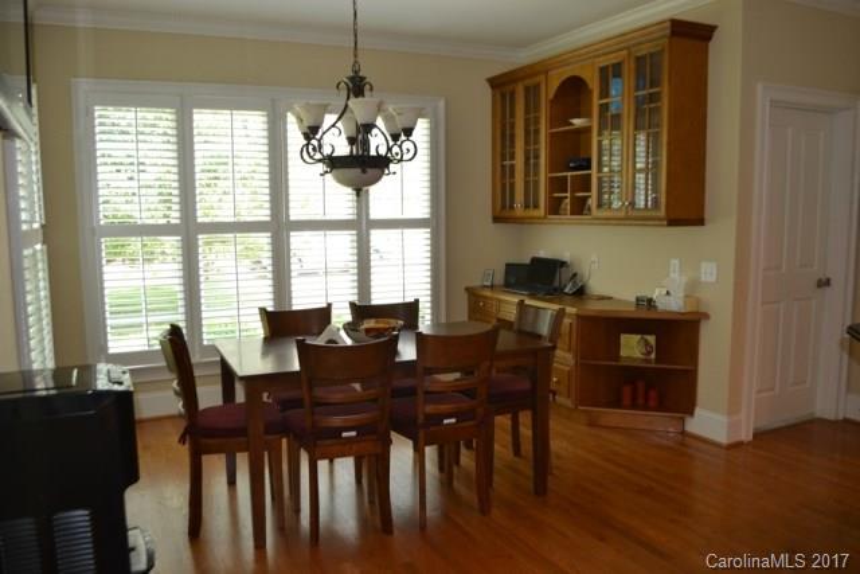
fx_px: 645
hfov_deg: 67.4
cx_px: 430
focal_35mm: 27
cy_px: 287
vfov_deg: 48.0
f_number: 4
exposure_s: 1/80
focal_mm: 18
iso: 400
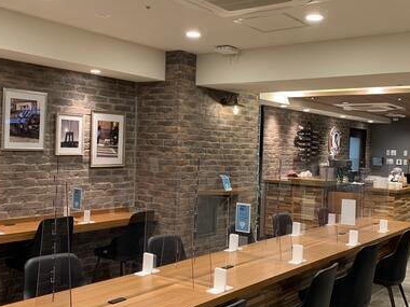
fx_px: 486
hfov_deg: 45.7
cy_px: 166
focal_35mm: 41
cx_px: 229
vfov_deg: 35.1
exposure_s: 1/60
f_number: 1.8
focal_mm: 4.25
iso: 160
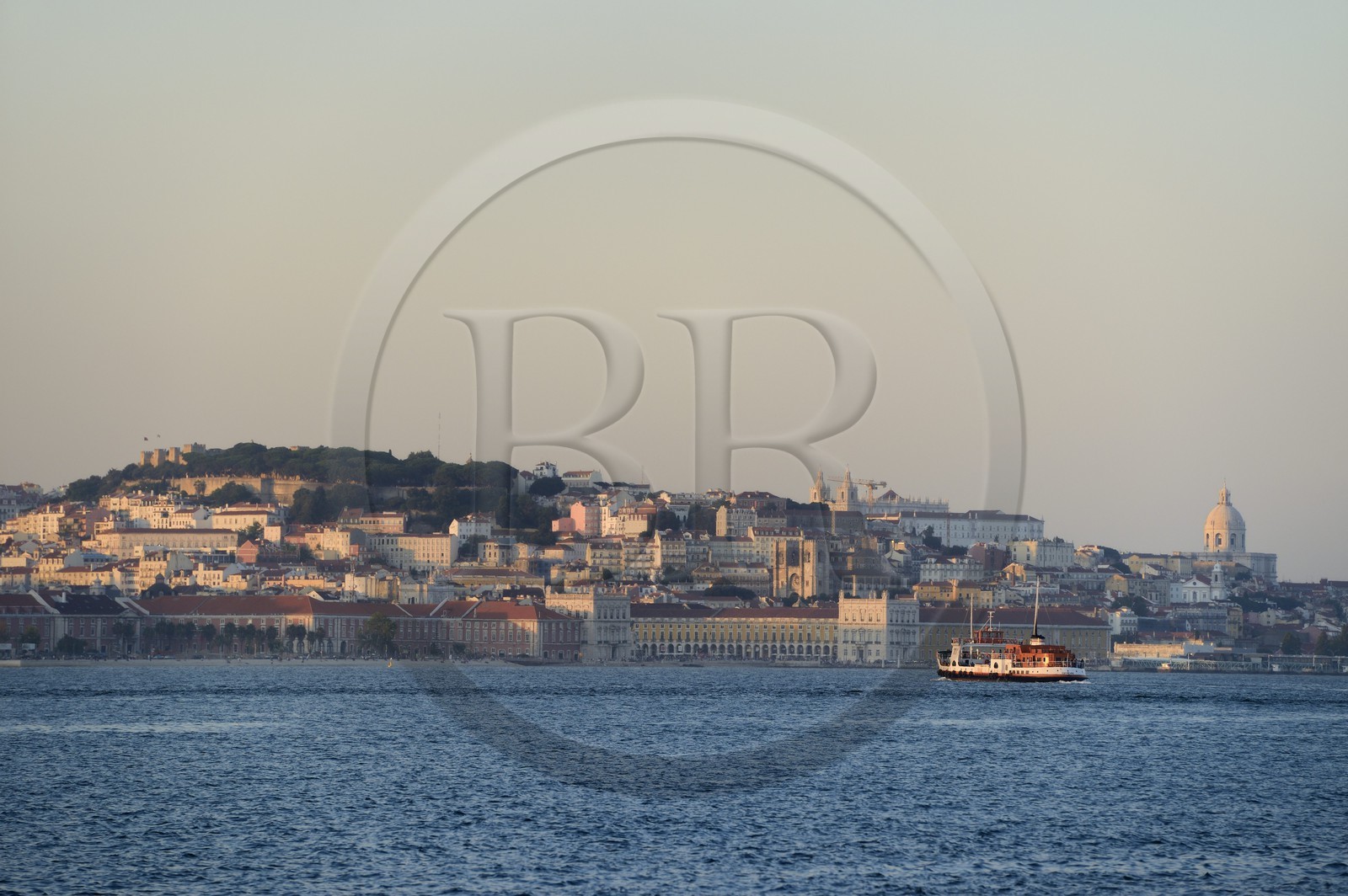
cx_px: 674
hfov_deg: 10.3
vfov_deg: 6.9
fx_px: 7483
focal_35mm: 200
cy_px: 448
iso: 100
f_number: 6.3
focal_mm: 200
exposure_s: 1/160
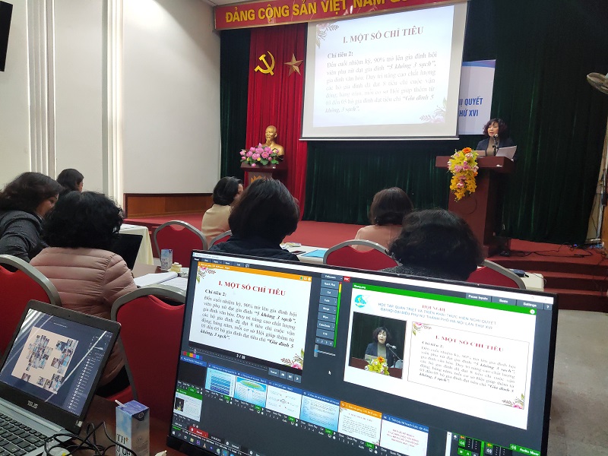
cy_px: 228
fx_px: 439
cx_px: 304
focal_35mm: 25
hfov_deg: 69.4
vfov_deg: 54.9
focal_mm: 4.71
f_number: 1.7
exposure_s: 1/100
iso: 170
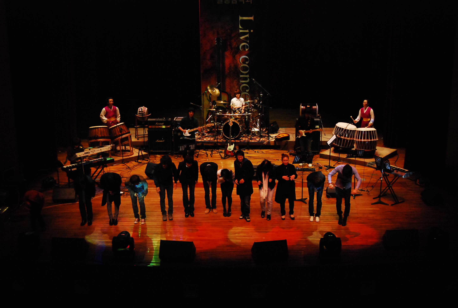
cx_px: 229
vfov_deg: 25.9
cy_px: 154
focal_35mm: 52
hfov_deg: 37.8
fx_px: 669
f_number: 5.6
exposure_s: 1/125
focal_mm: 35
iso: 1600
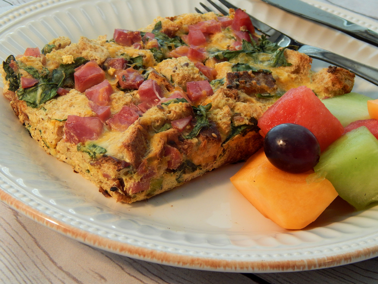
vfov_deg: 15.7
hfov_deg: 20.9
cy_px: 142
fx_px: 1026
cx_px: 189
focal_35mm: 94
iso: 200
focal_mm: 16.6
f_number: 4.4
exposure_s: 1/30
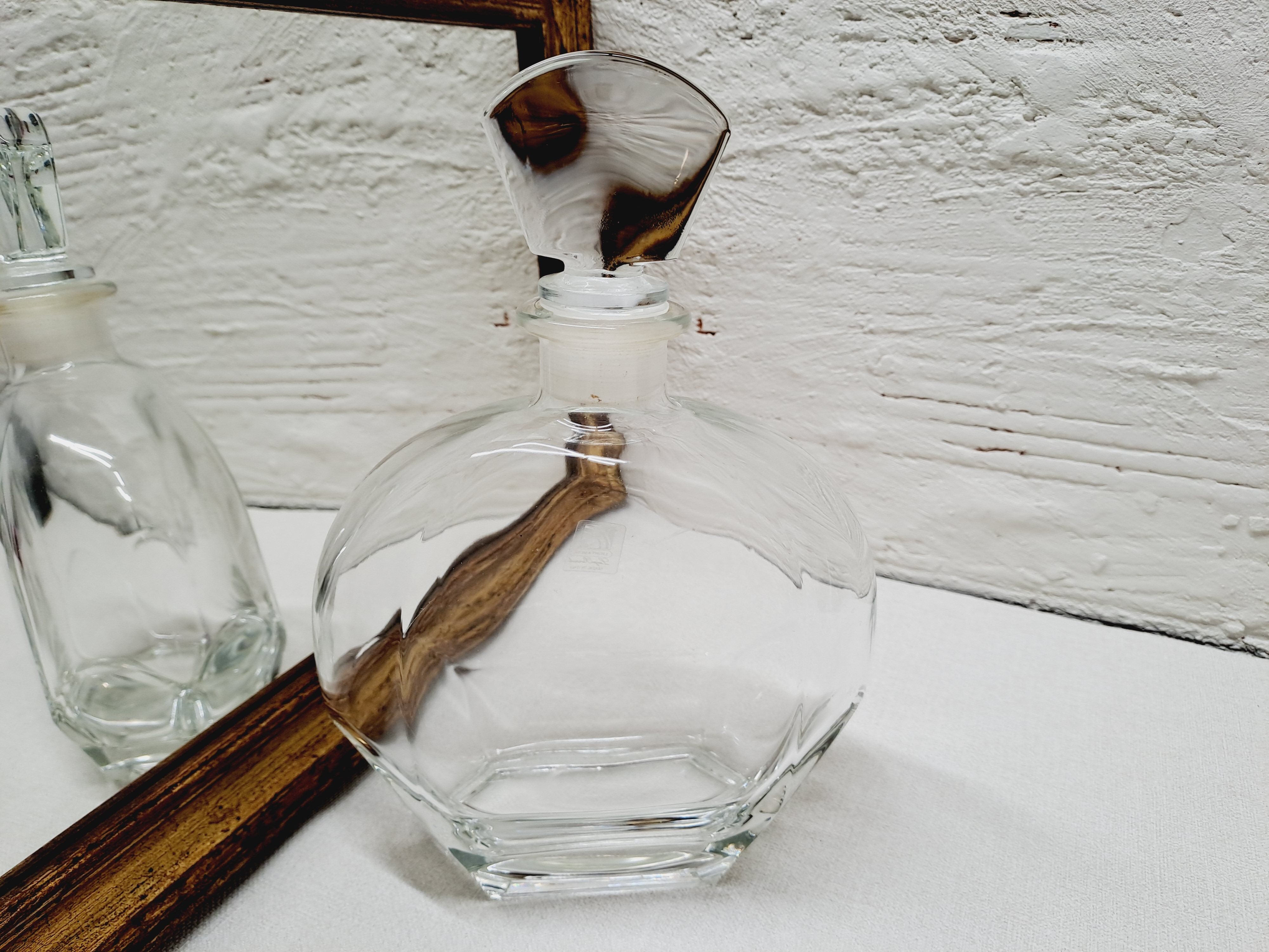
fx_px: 916
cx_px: 634
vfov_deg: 54.9
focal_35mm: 25
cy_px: 476
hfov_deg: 69.4
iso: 50
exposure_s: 1/100
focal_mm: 4.65
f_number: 1.8
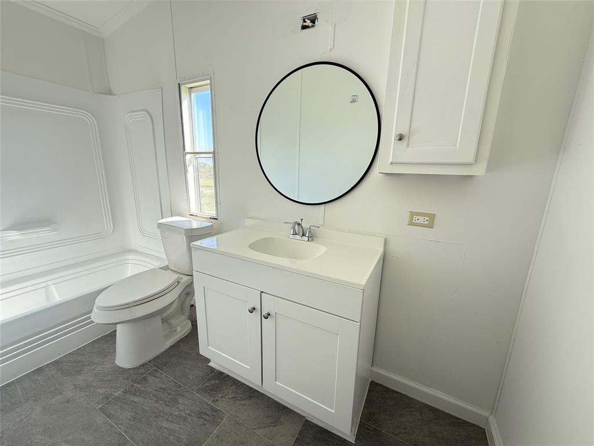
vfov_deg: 85.7
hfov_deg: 102.1
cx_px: 297
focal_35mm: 14
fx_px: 240
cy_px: 223
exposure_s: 1/109
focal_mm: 2.22
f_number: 2.2
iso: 64
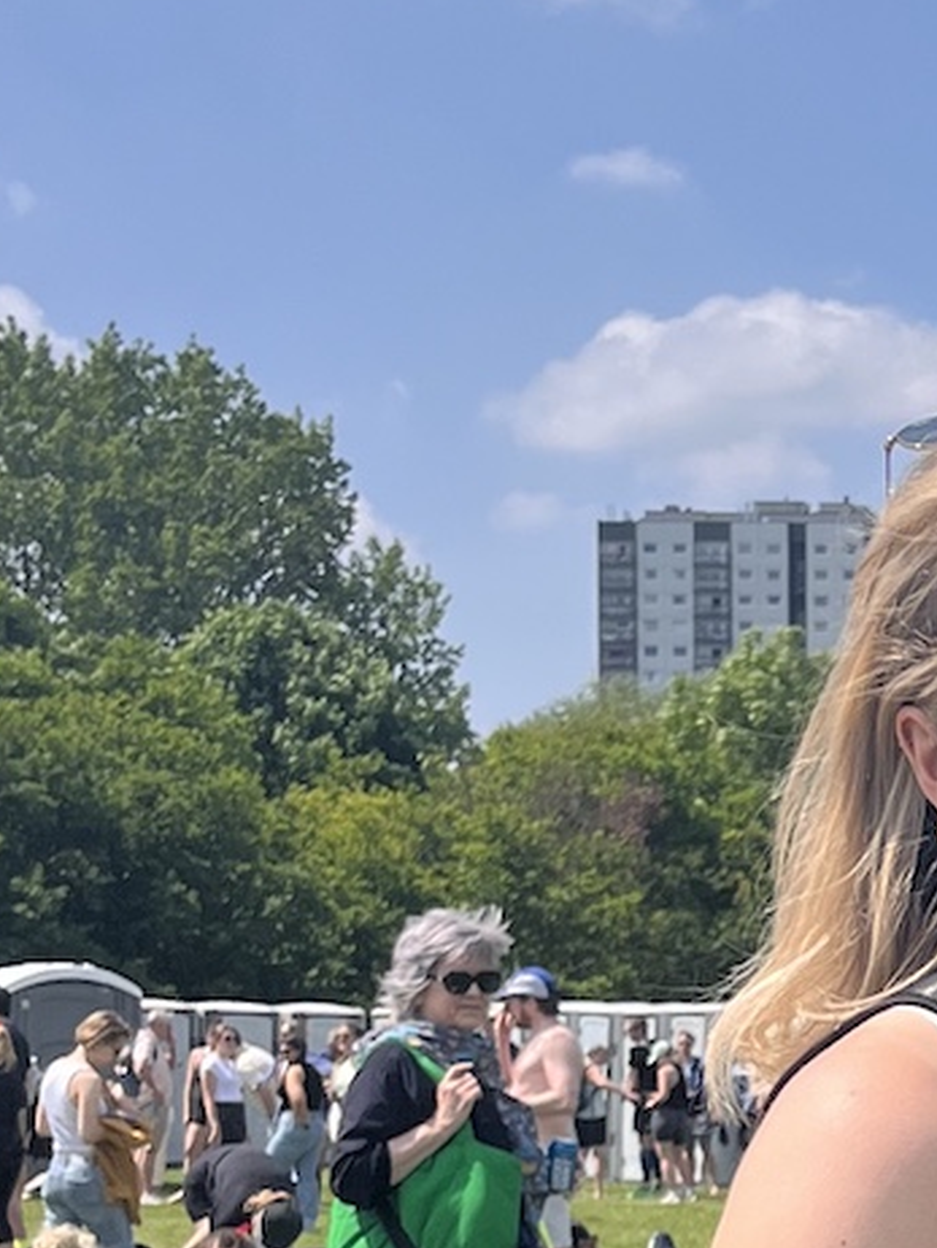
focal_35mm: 105
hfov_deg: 13.4
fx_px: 3786
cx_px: 1331
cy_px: 1322
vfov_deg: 18.1
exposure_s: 1/3413
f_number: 1.6
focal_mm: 5.1
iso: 50
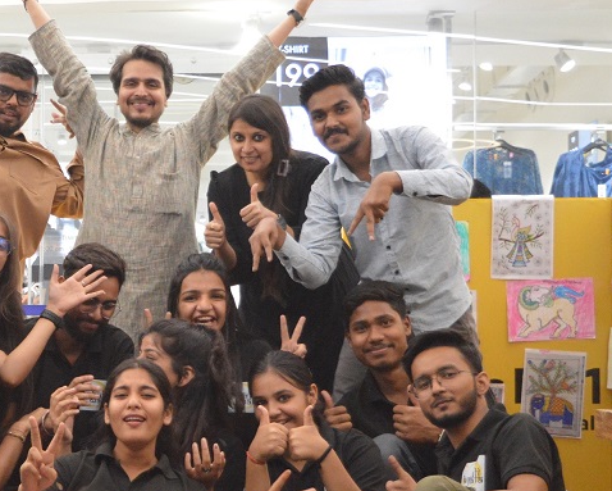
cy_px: 310
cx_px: 66
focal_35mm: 86
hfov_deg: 21.7
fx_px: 1559
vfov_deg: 17.8
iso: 3200
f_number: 4.2
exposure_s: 1/200
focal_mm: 30
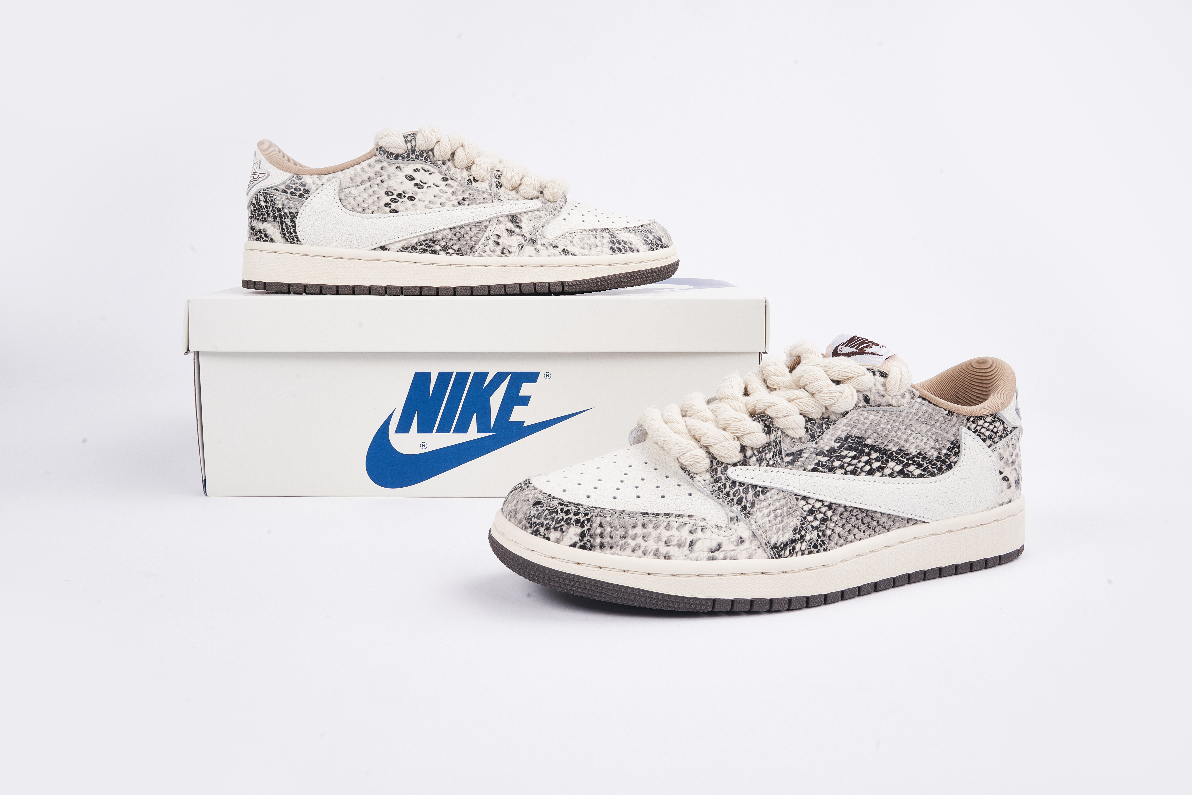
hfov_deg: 55.8
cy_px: 398
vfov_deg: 38.9
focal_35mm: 34
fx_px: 1126
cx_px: 596
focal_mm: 34
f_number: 22
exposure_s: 1/25
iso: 160
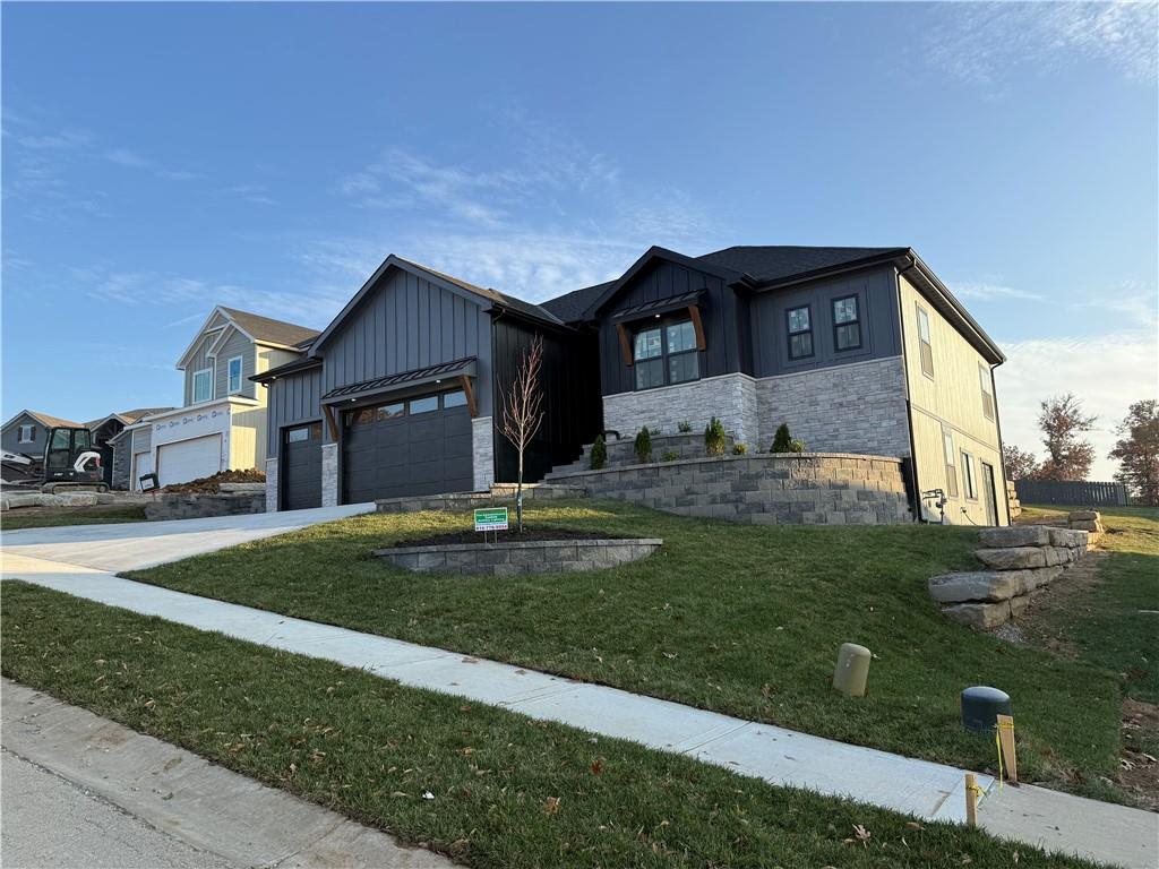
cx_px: 580
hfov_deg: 71.6
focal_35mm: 24
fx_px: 804
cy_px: 434
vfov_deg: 56.8
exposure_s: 1/1689
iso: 80
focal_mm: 6.76
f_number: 1.78
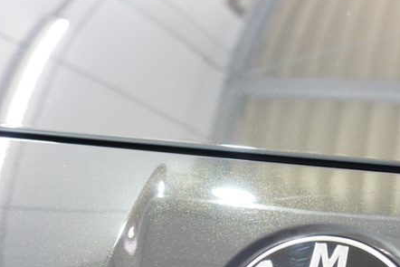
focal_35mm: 52
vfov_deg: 25.3
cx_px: 395
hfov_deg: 34.8
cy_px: 233
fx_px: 578
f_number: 3.5
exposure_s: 1/30
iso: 800
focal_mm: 16
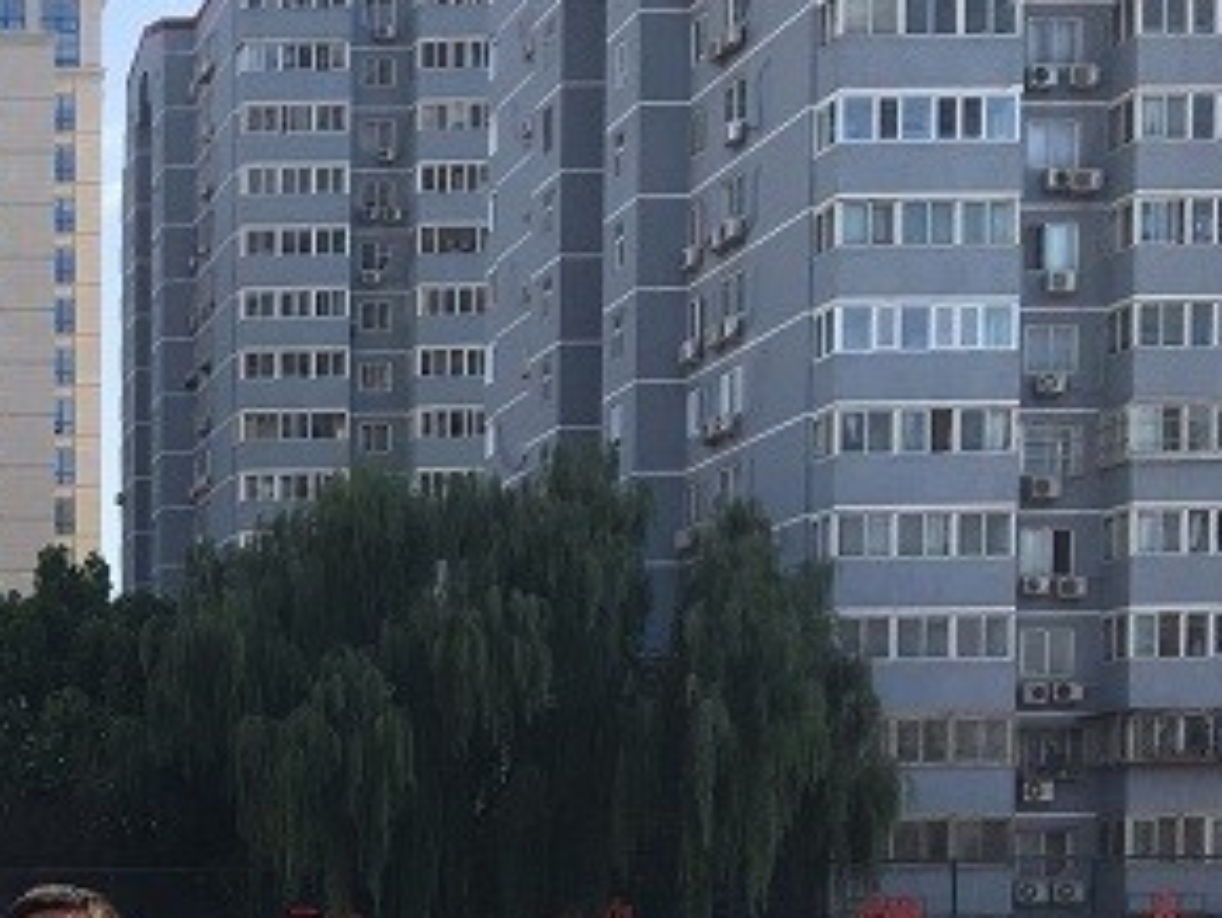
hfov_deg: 22.0
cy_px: 1124
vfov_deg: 17.5
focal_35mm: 80
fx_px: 2826
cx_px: -358
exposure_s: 1/950
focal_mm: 4.15
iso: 25
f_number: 2.2
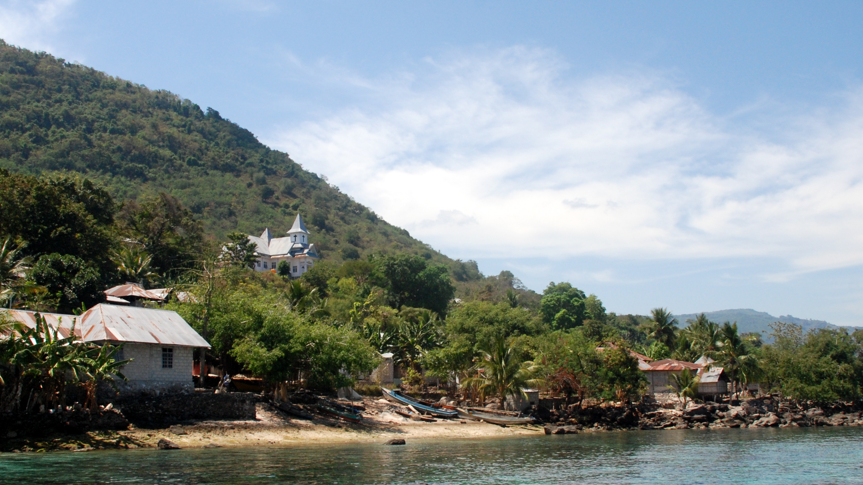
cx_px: 415
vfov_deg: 29.7
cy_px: 272
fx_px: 915
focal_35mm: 40
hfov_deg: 50.5
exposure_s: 1/350
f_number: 9.5
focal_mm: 20
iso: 400
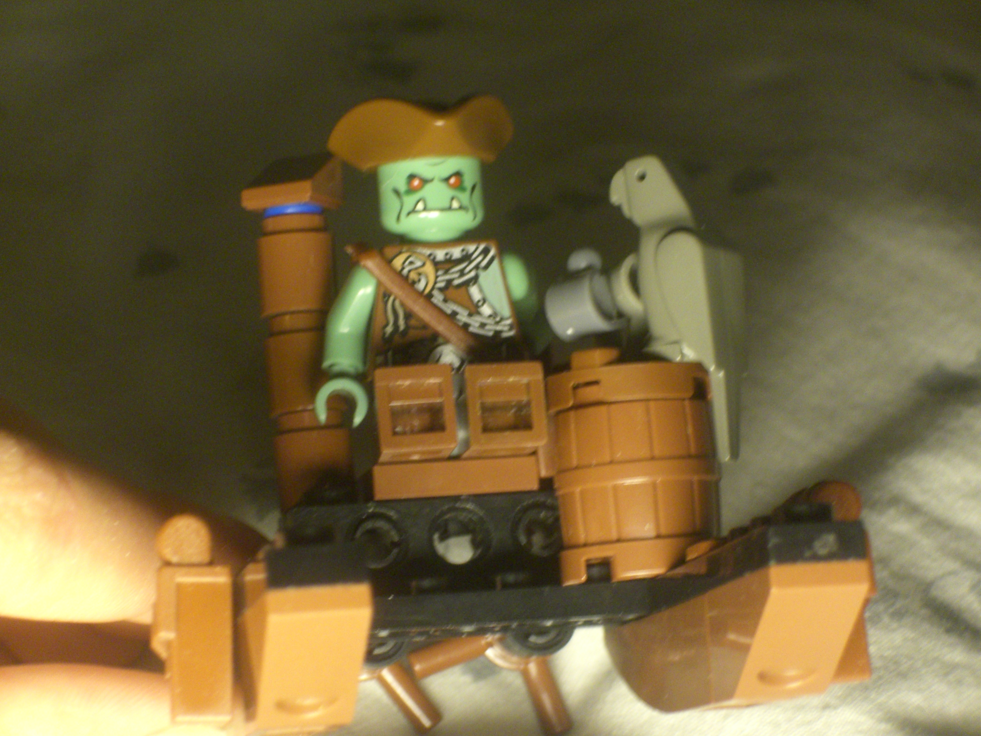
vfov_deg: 13.0
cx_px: 490
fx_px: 3231
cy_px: 368
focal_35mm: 114
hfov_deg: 17.3
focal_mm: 18.9
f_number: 5.4
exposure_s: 1/40
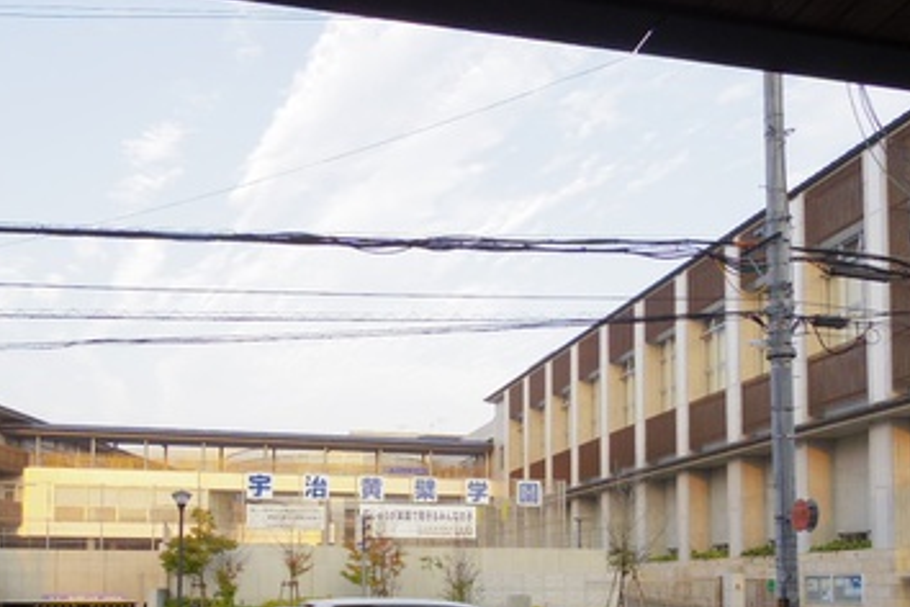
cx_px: 416
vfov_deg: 36.0
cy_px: 526
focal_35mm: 35
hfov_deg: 54.4
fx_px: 885
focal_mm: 3.8
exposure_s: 1/100
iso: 200
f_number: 4.5
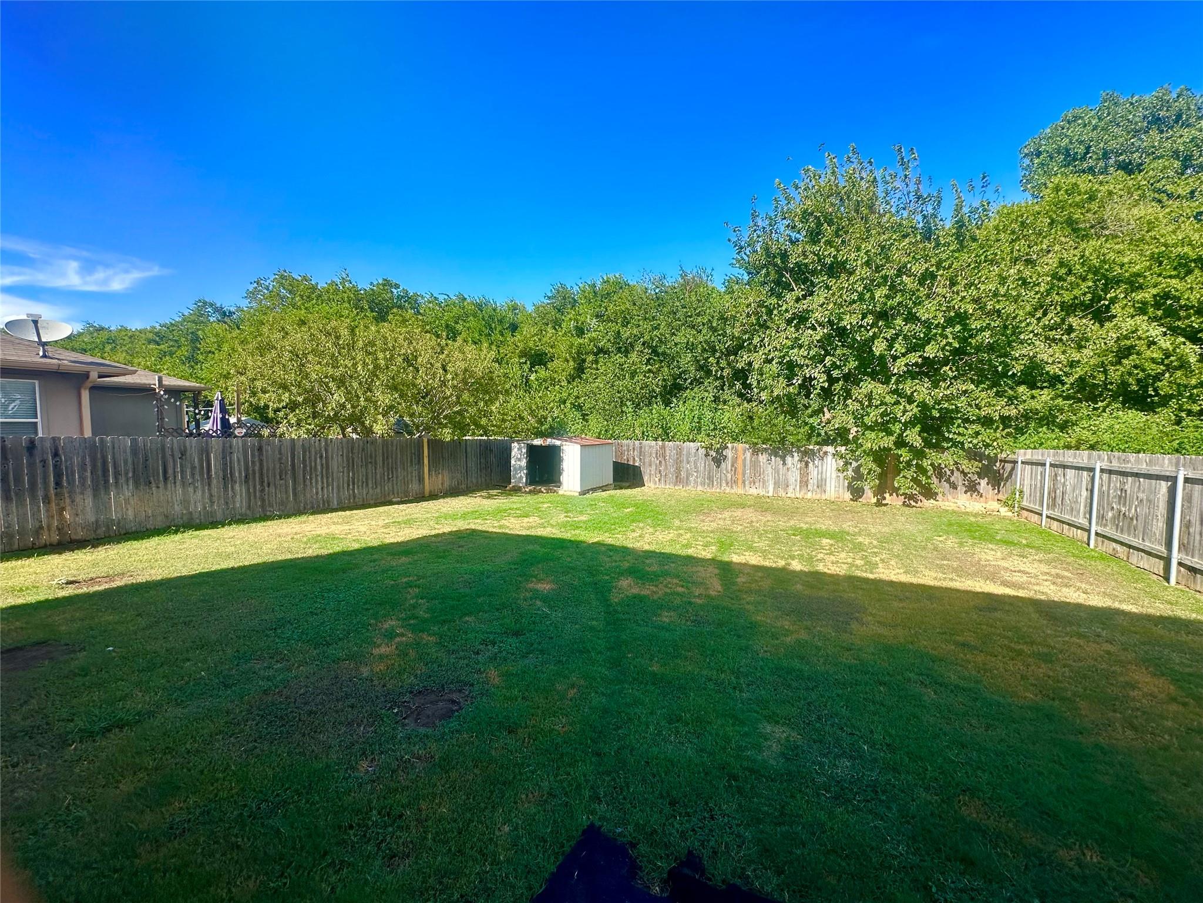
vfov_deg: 85.7
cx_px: 602
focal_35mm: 14
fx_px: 487
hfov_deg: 102.1
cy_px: 452
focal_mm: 2.22
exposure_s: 1/774
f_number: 2.2
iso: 40
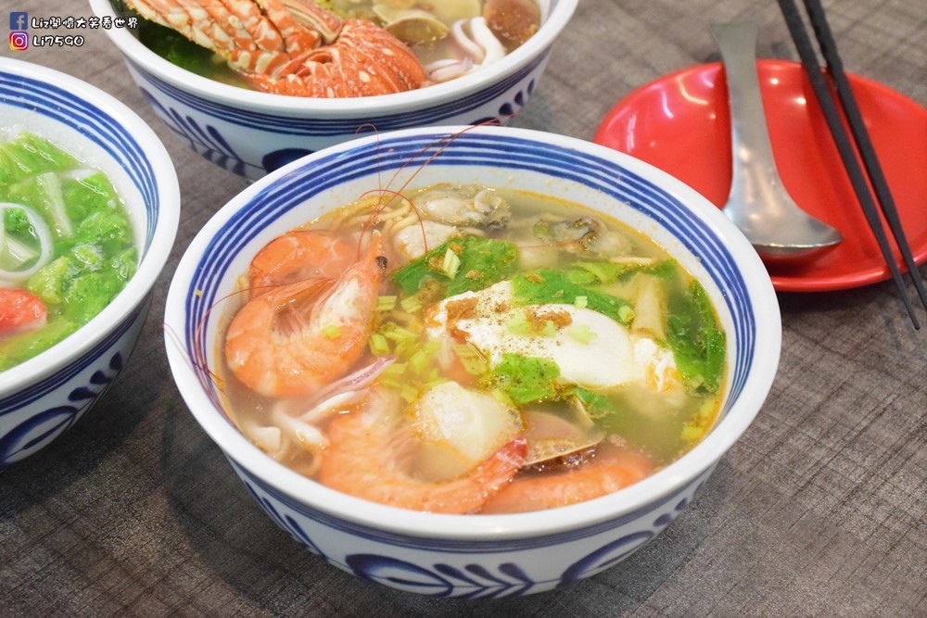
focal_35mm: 75
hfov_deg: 27.0
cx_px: 464
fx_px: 1931
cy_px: 309
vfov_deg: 18.2
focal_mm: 50
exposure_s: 1/250
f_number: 8
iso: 6400
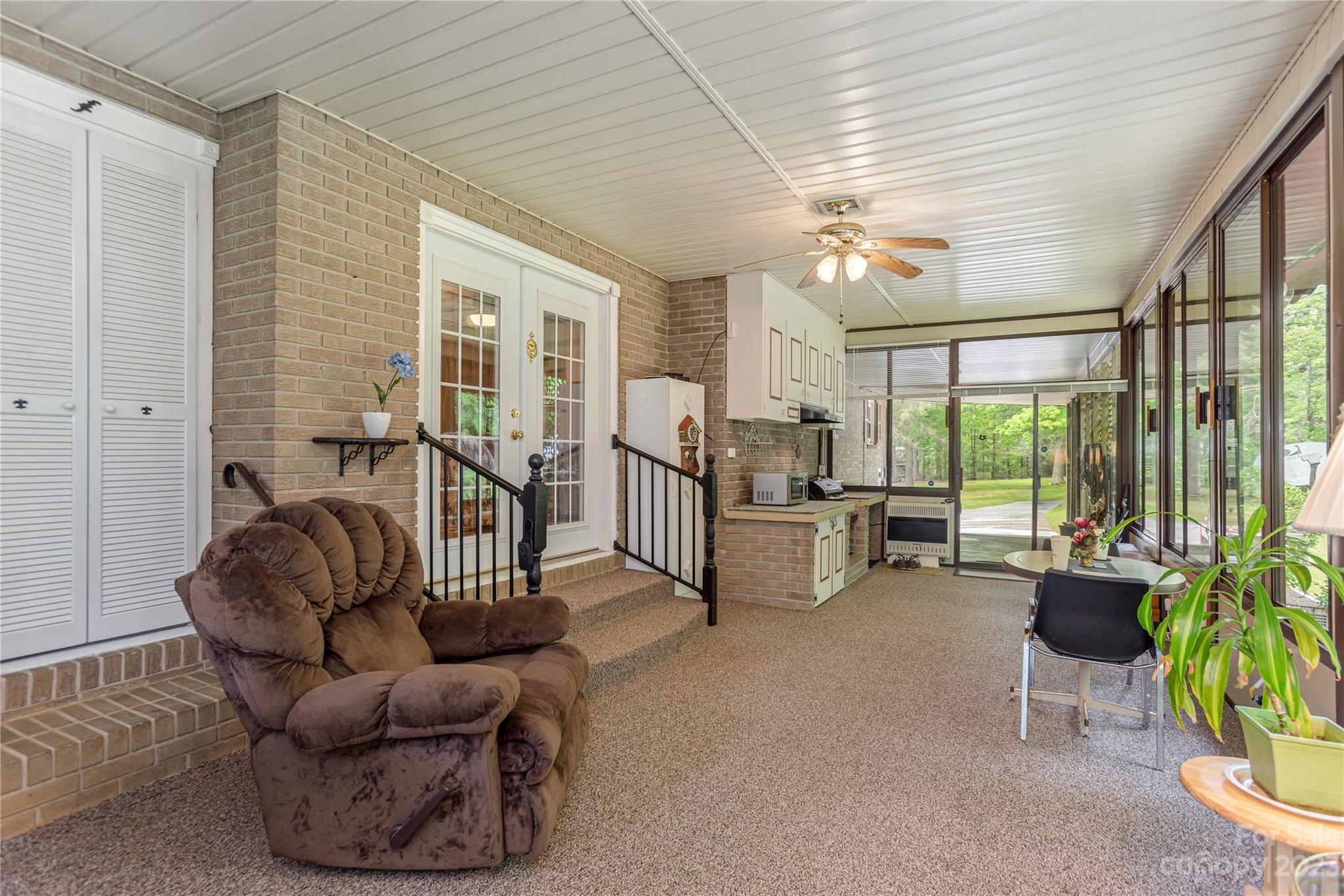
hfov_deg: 93.3
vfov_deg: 70.5
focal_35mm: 17
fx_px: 635
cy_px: 448
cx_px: 672
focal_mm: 17
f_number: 7.1
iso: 320
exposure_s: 1/30
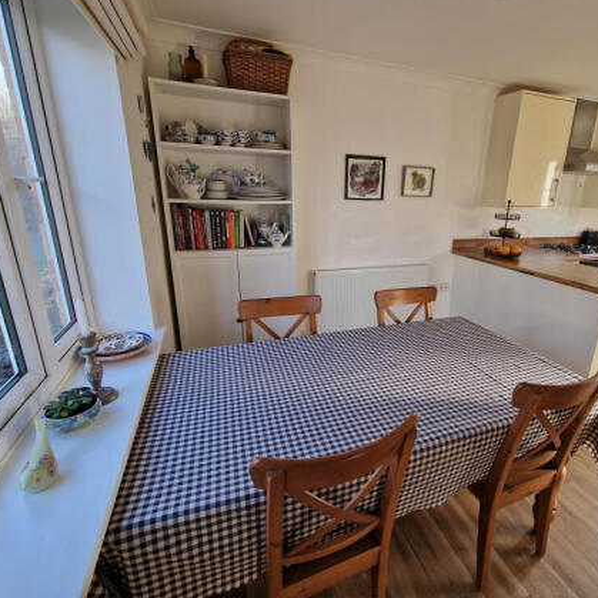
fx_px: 313
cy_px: 293
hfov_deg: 86.2
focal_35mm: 16
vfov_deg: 87.4
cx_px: 362
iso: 64
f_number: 2.2
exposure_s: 1/50
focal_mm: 2.2
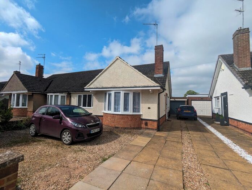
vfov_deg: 78.3
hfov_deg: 94.4
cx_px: 126
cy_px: 95
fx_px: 117
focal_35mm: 16
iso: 51
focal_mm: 2.35
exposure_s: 1/1799
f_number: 2.2
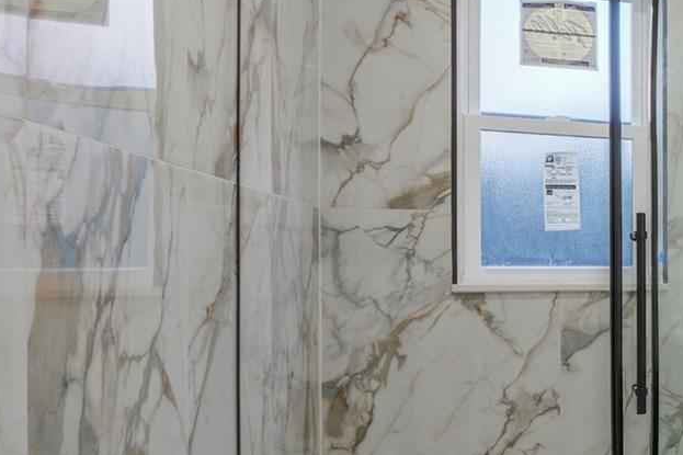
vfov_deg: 29.2
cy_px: 190
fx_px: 872
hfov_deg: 28.3
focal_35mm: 46
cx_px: 1022
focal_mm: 14
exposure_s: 1/8
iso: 100
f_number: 8
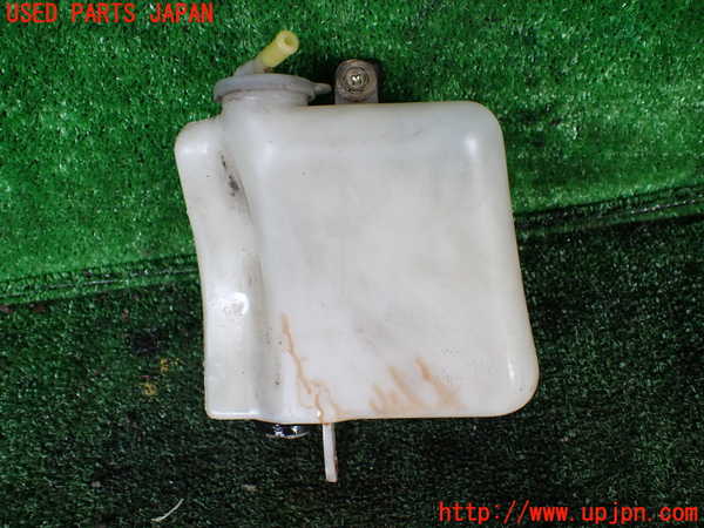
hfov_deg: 60.0
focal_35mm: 30
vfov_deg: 46.8
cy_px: 264
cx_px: 352
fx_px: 610
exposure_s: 1/125
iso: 125
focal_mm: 5.4
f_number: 2.3
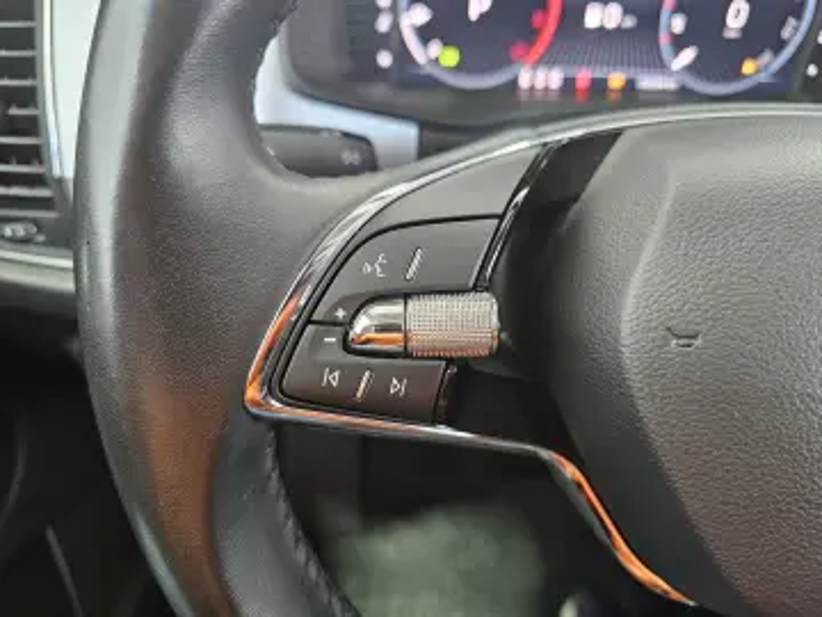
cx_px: 411
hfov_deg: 73.9
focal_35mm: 23
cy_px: 308
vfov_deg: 58.9
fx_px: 546
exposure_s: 1/42
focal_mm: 6.3
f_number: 1.7
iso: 500
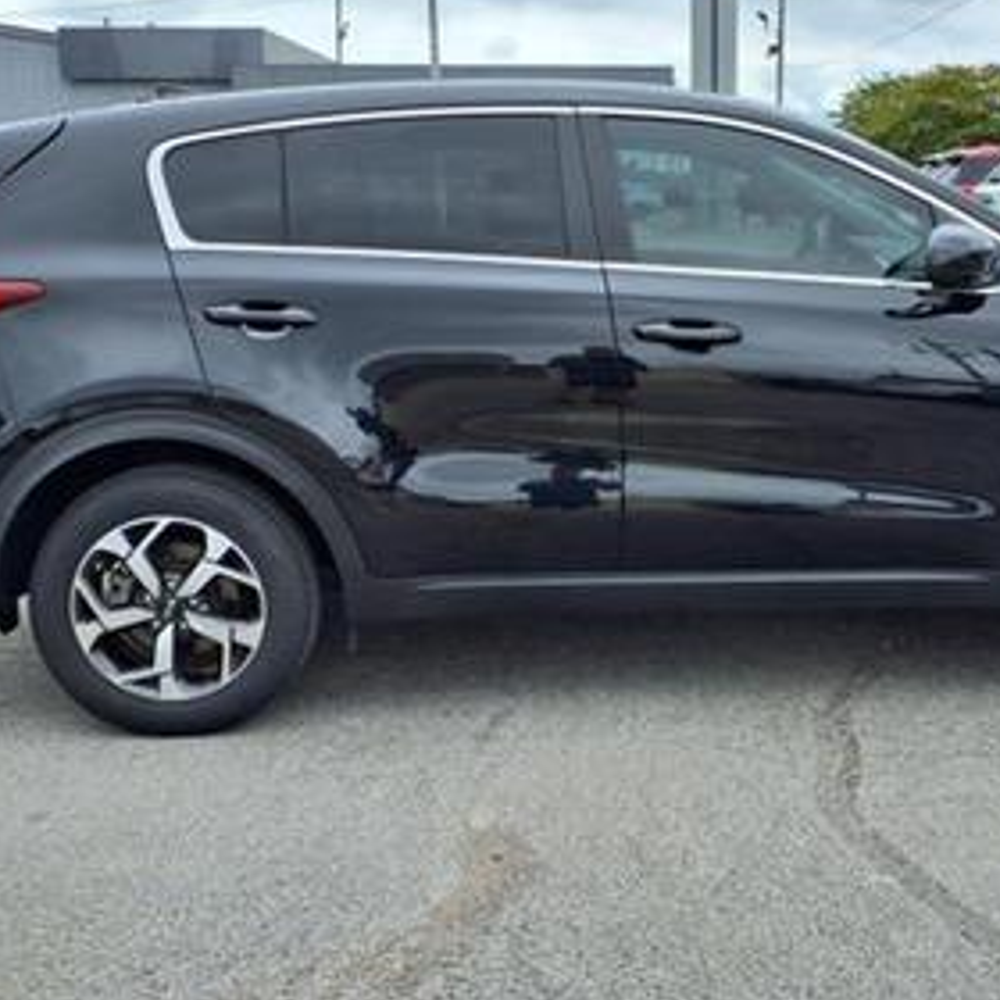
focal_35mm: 43
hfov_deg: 38.9
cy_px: 511
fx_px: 1405
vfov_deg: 39.2
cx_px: 632
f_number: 1.9
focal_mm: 3.58
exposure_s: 1/1250
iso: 40
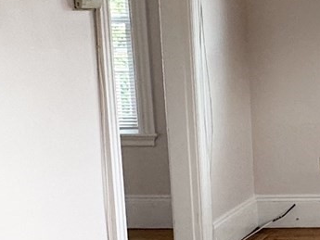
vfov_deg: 17.8
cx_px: 524
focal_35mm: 83
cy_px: 142
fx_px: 768
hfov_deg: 19.4
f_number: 2.2
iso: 64
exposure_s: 1/99
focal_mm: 2.22
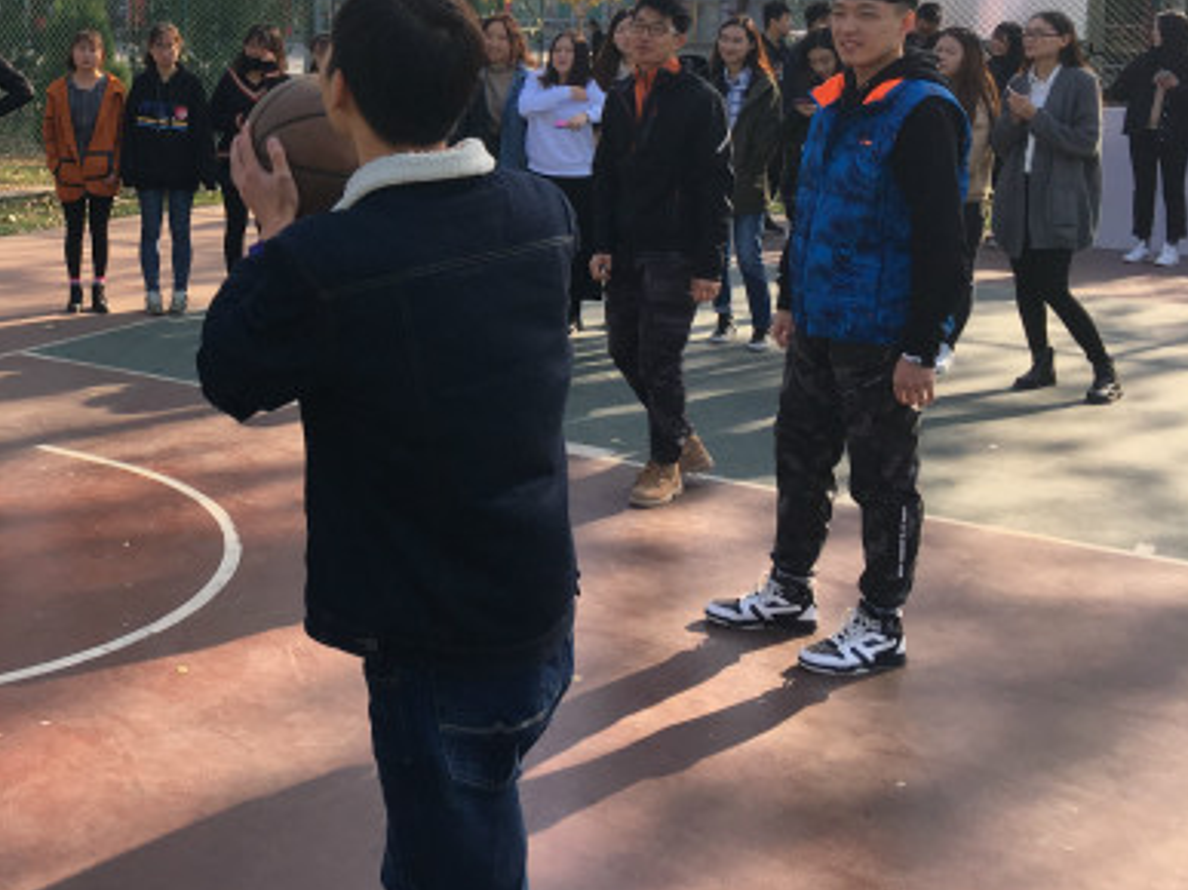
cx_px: 218
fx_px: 1647
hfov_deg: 38.0
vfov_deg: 29.5
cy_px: 166
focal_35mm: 48
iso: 25
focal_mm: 4.15
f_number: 2.2
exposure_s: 1/582
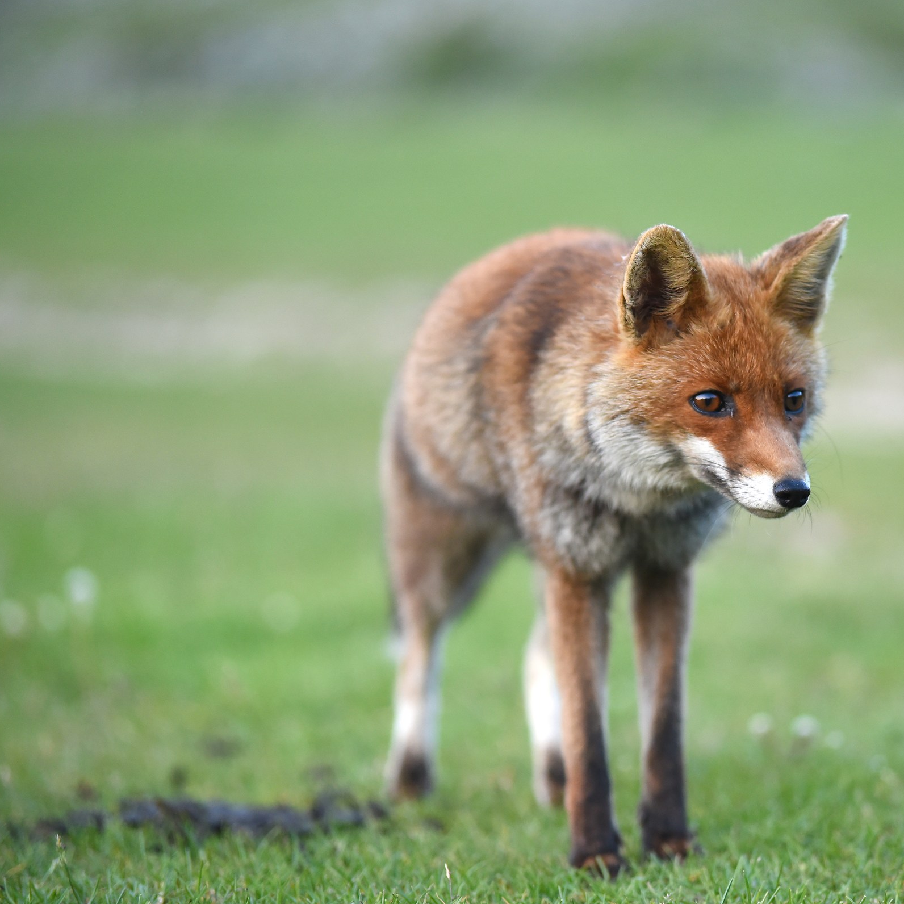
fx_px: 5111
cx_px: 613
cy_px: 452
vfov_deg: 10.1
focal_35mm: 173
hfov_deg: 10.1
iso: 2000
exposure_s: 1/800
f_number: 2.8
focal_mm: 135
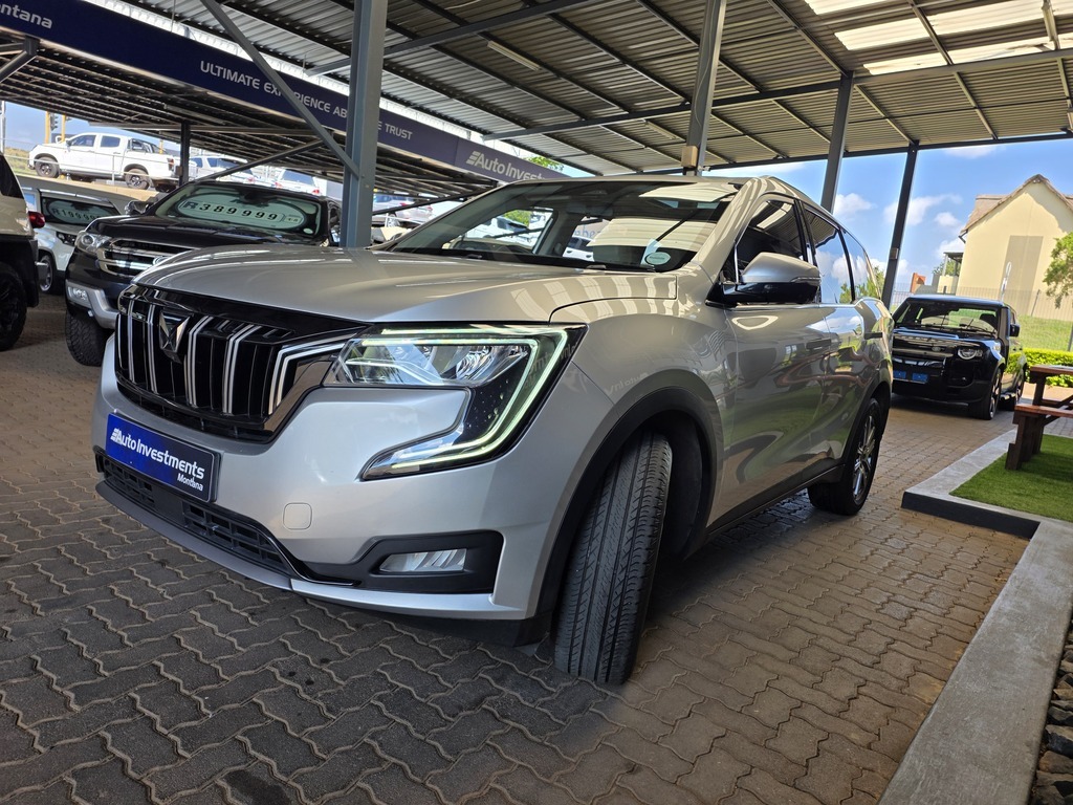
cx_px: 536
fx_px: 713
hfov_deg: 73.9
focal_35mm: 23
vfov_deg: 58.9
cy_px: 402
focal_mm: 6.25
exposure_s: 1/1636
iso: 80
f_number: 1.7
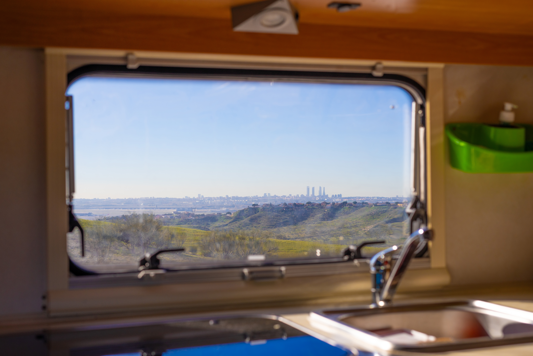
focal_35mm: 50
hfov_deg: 39.6
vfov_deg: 27.0
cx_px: 266
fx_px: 740
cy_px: 178
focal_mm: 50
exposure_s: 1/400
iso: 100
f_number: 5.6
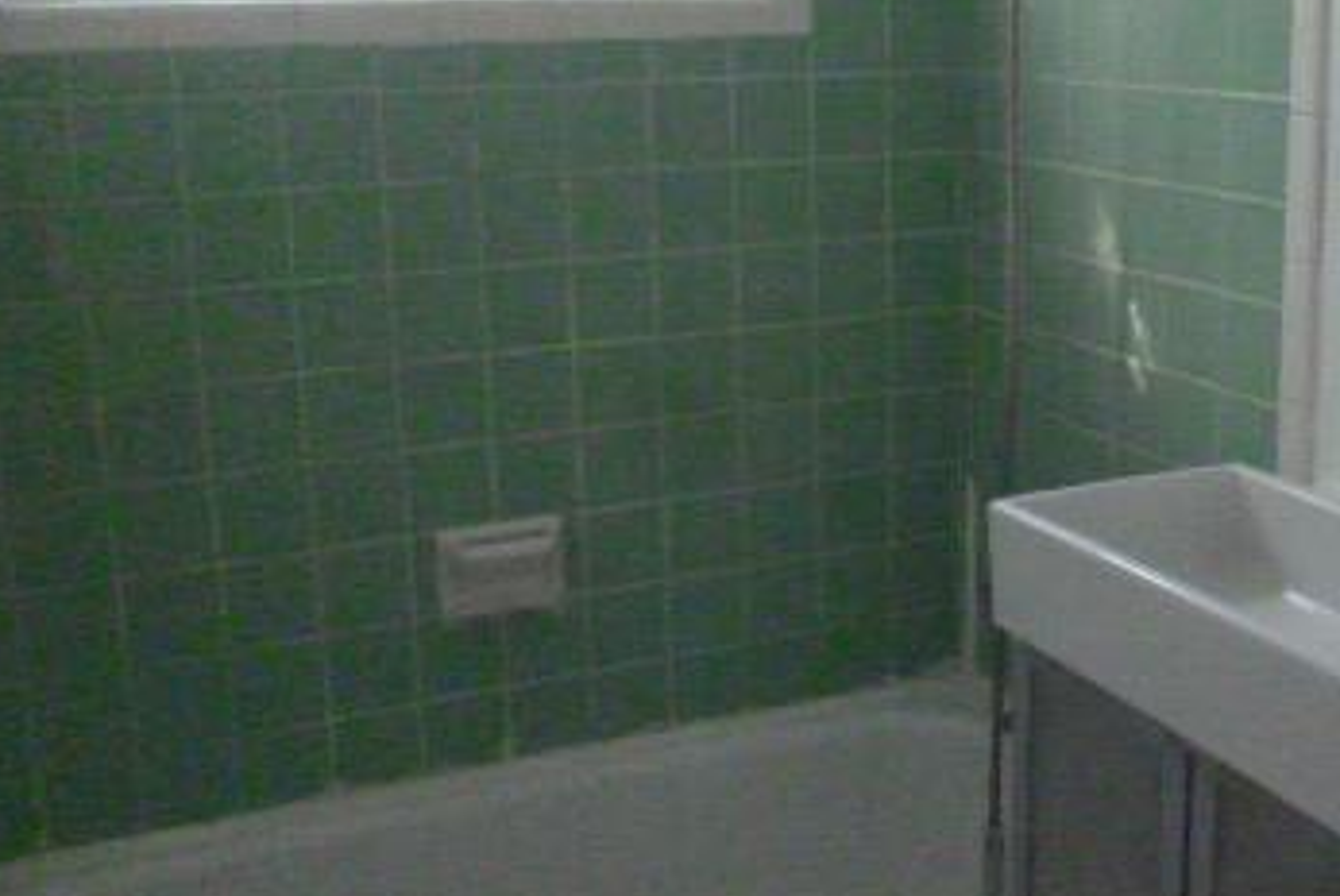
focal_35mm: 46
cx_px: 973
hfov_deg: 41.7
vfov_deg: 29.2
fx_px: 1714
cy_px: 367
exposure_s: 1/250
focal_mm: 4.3
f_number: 2.5
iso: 1600
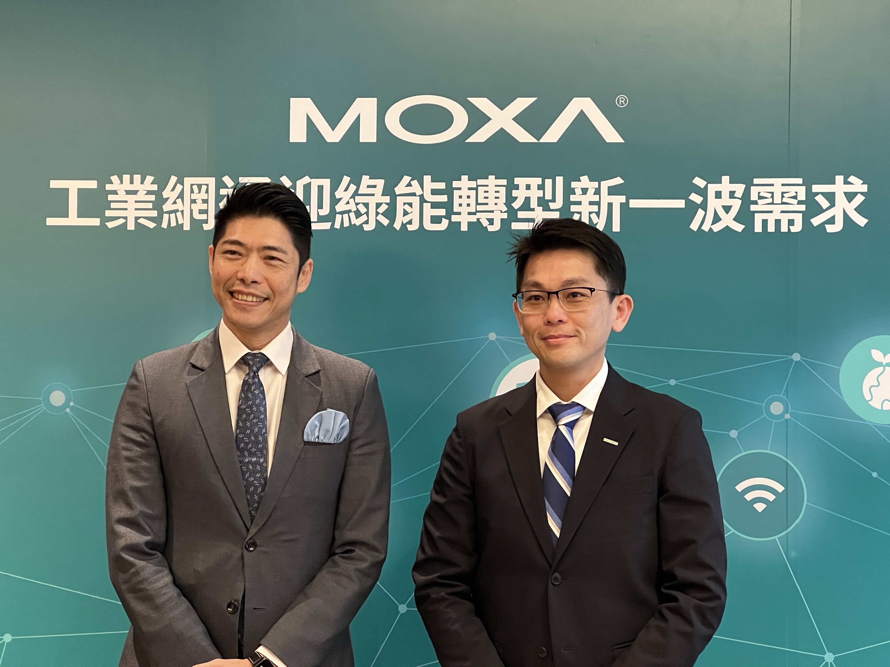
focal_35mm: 77
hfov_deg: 25.3
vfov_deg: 19.1
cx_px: 445
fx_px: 1980
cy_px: 334
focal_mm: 9
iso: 1000
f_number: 2.8
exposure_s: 1/40
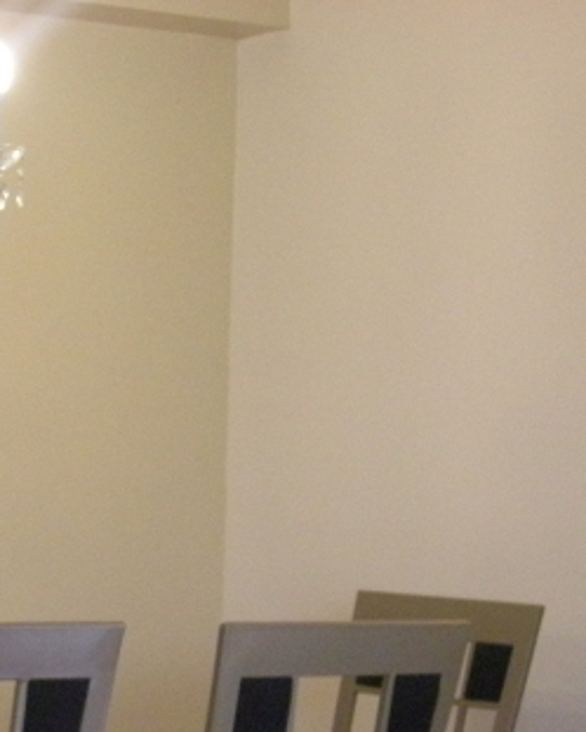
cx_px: -195
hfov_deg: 12.1
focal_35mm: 123
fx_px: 2665
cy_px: 699
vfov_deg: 15.4
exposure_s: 1/39.3
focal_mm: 7.9
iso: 400
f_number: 3.2
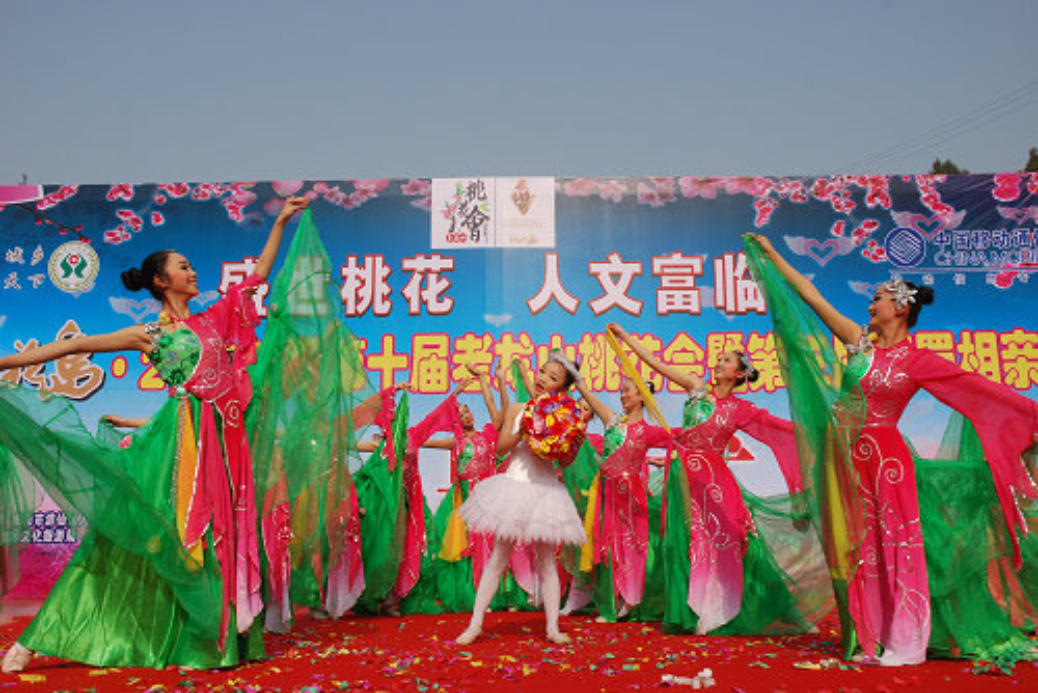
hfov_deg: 53.1
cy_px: 346
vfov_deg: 36.9
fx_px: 1039
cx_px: 519
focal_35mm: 36
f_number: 8
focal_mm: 24
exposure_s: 1/500
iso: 200
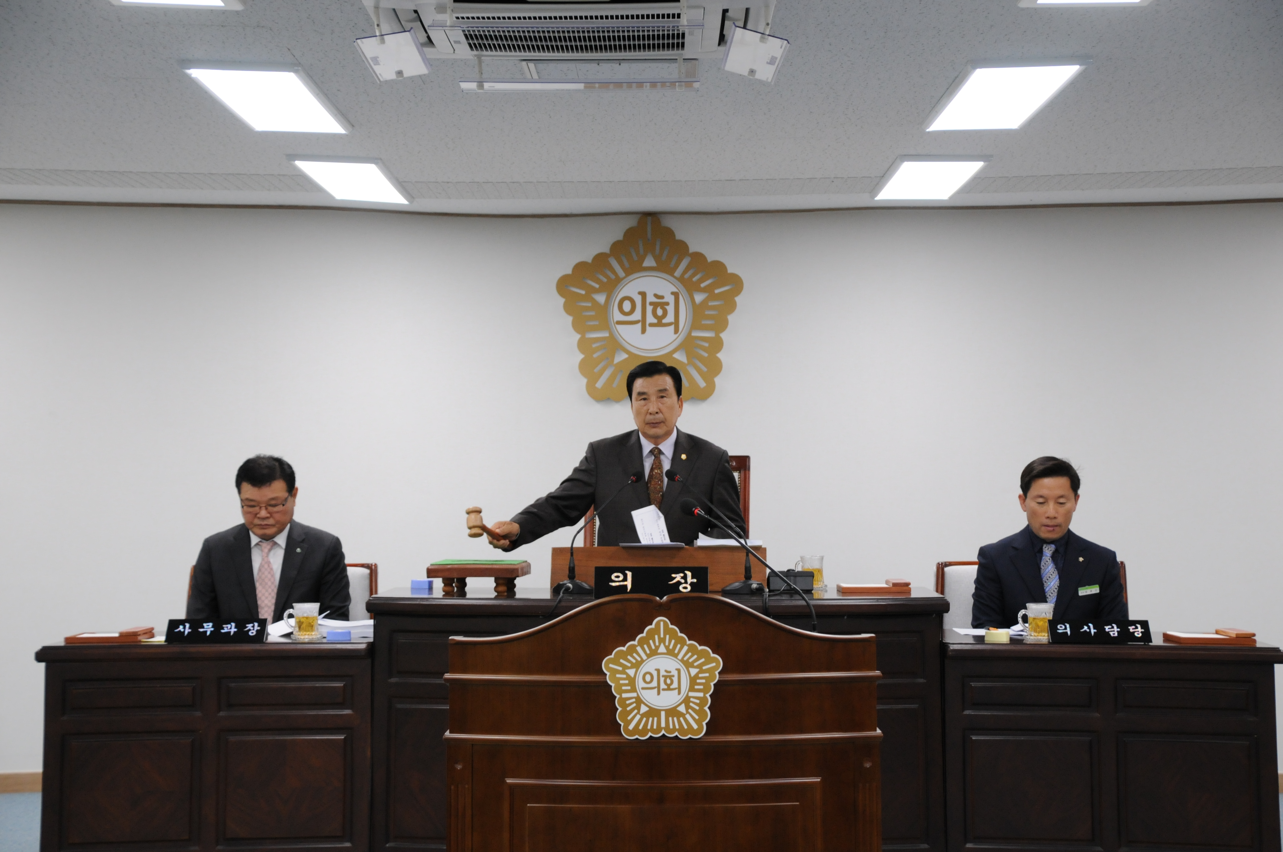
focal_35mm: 75
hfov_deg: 27.0
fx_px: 2670
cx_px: 642
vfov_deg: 18.1
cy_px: 426
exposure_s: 1/80
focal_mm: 50
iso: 1000
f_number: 4.8
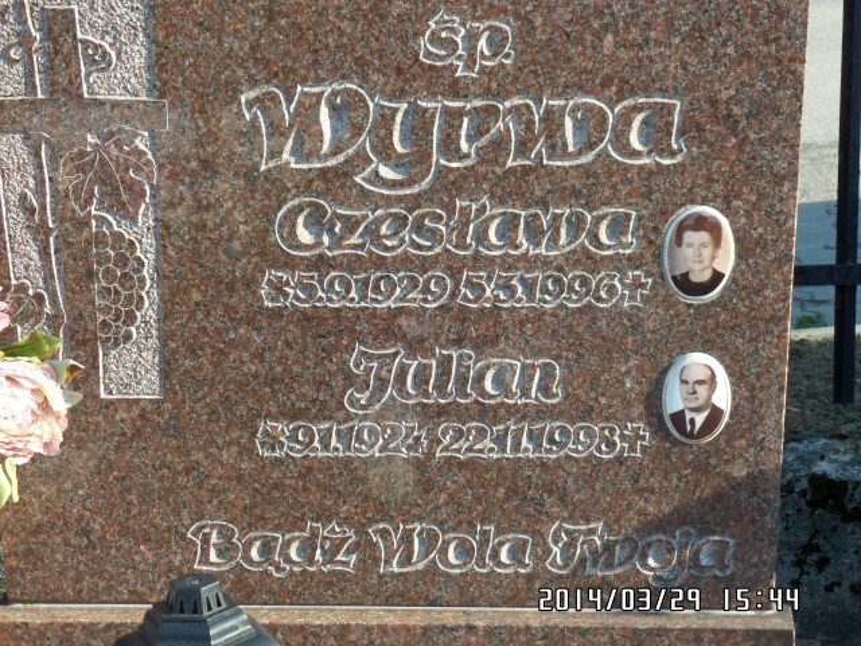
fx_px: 2313
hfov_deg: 21.1
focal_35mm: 93
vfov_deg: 15.9
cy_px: 323
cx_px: 430
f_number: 3.9
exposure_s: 1/180
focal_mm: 16.5
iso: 100
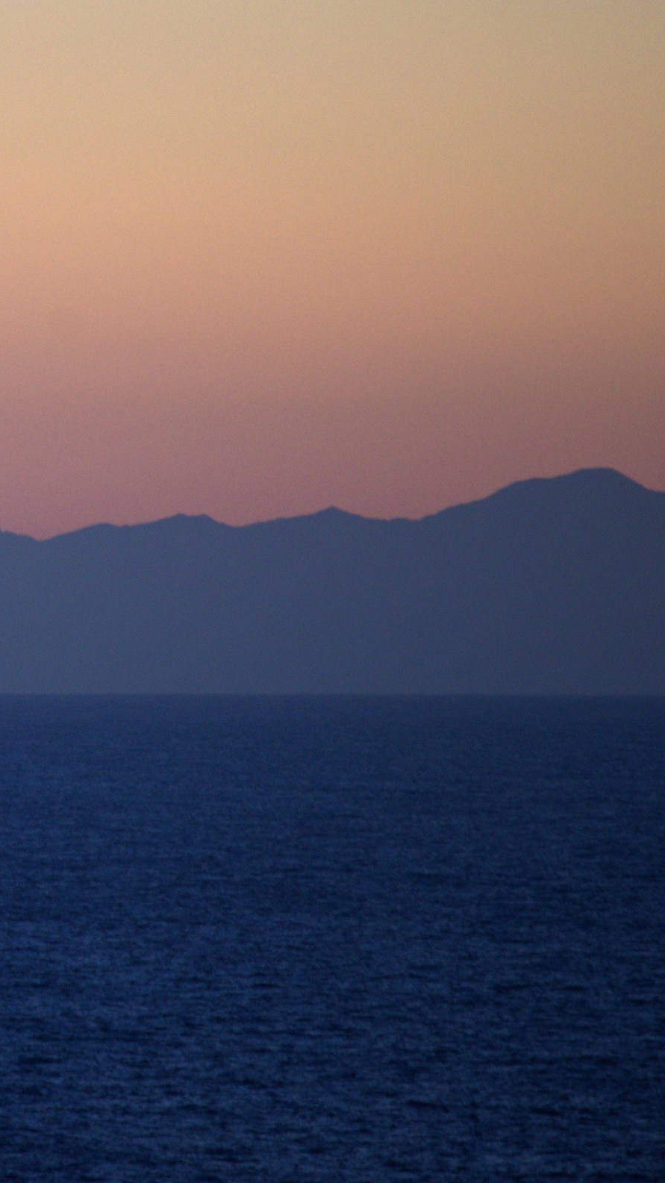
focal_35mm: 475
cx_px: -186
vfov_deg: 4.5
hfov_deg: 2.6
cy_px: 592
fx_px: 14897
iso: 1600
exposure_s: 1/20
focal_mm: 200
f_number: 5.6
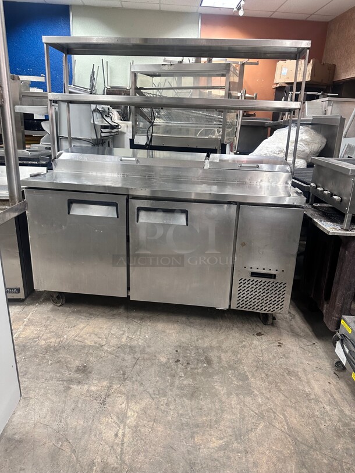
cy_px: 236
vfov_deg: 71.6
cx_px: 178
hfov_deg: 56.8
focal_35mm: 24
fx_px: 328
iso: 320
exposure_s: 1/60
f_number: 1.78
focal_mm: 6.86
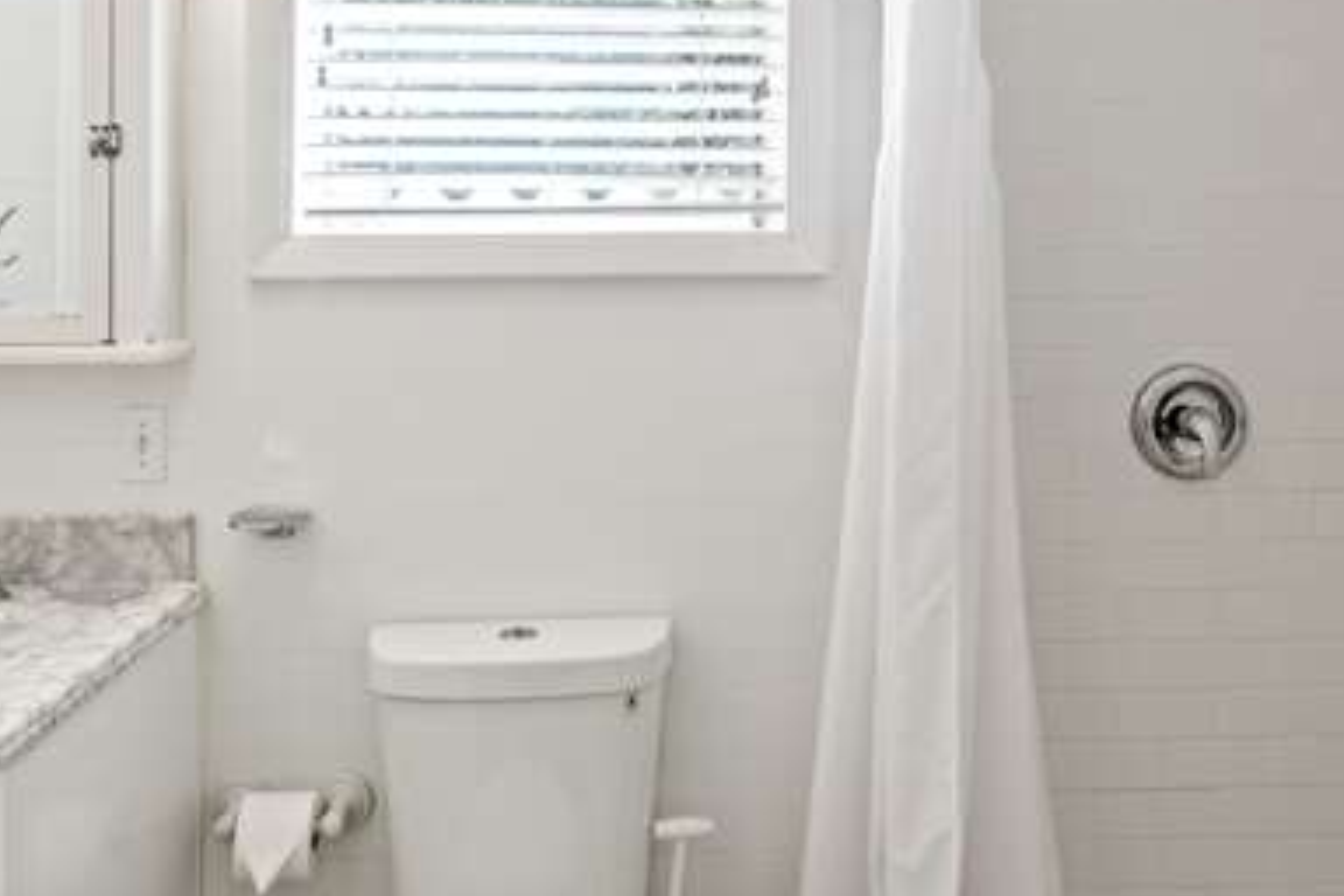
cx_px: 642
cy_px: 452
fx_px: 1045
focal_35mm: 28
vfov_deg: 46.4
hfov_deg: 65.4
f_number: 8
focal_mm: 14
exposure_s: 1/6
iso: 100
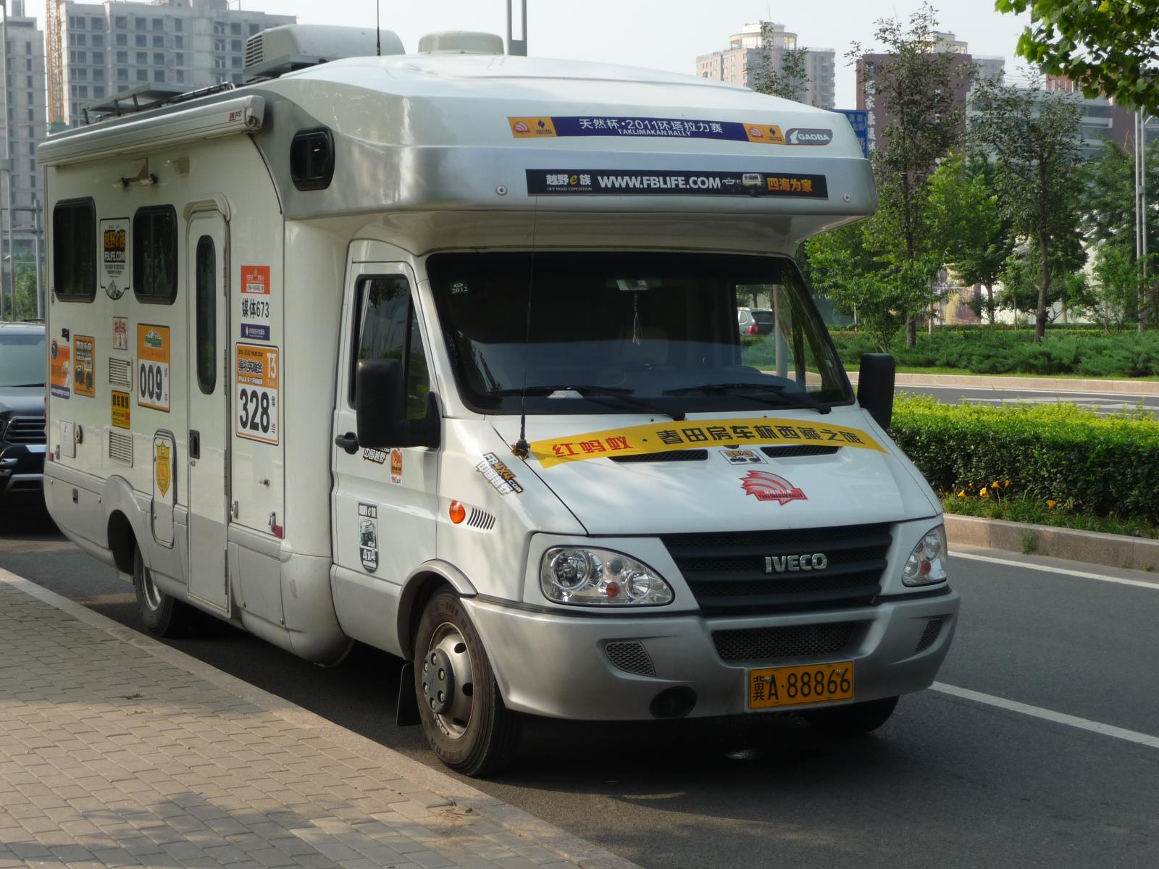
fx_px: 2076
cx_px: 580
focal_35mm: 62
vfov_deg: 23.7
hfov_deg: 31.2
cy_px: 434
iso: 100
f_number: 4.5
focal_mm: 10.5
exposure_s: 1/400
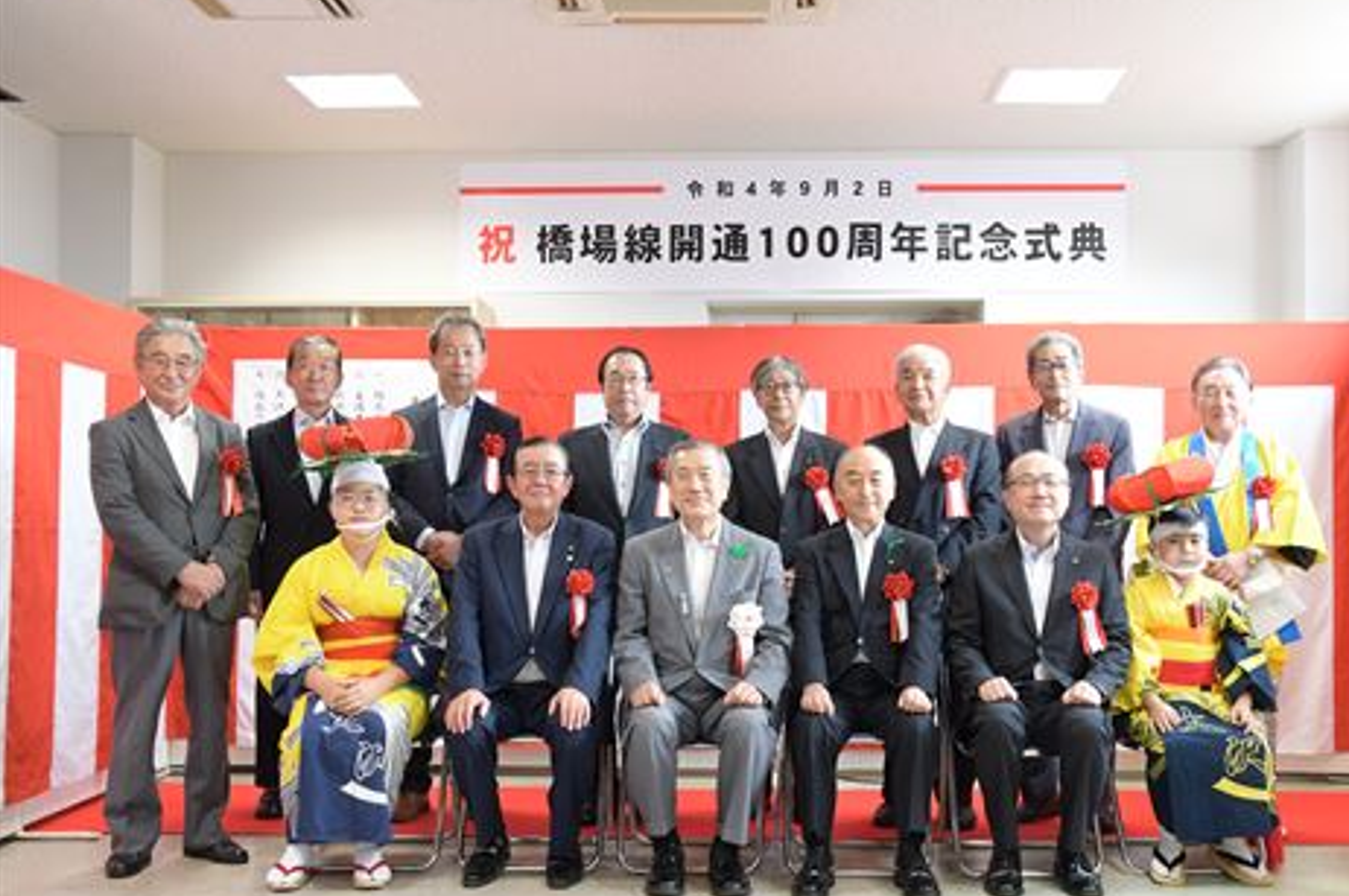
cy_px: 442
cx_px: 727
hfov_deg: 49.6
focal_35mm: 39
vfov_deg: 34.1
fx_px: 1460
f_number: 7.1
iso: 1250
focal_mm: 24
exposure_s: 1/50
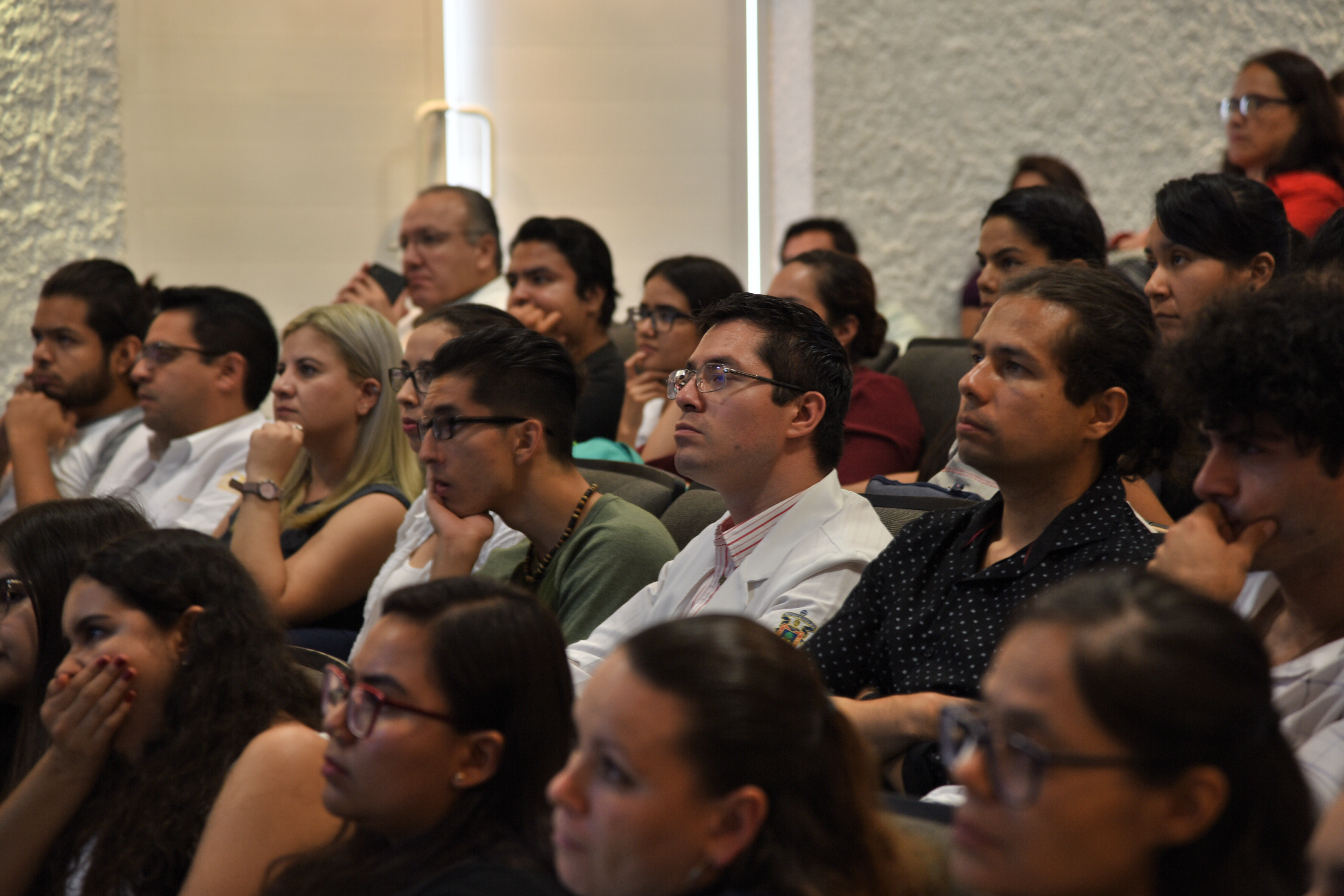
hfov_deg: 17.1
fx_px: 4480
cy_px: 448
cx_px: 672
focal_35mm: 120
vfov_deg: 11.4
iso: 250
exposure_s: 1/8
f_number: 4.5
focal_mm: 120
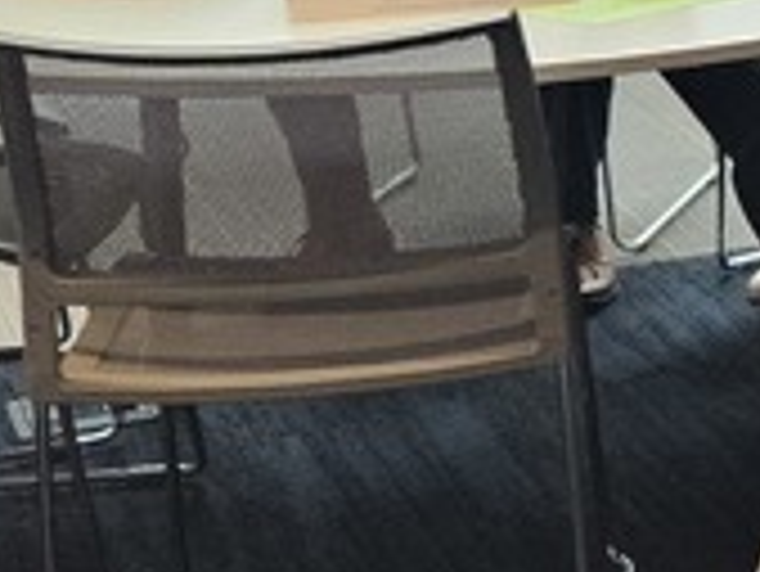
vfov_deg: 10.7
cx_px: 2073
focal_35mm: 139
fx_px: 3054
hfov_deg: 10.9
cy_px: 167
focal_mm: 5.4
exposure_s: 1/120
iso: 500
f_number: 1.8
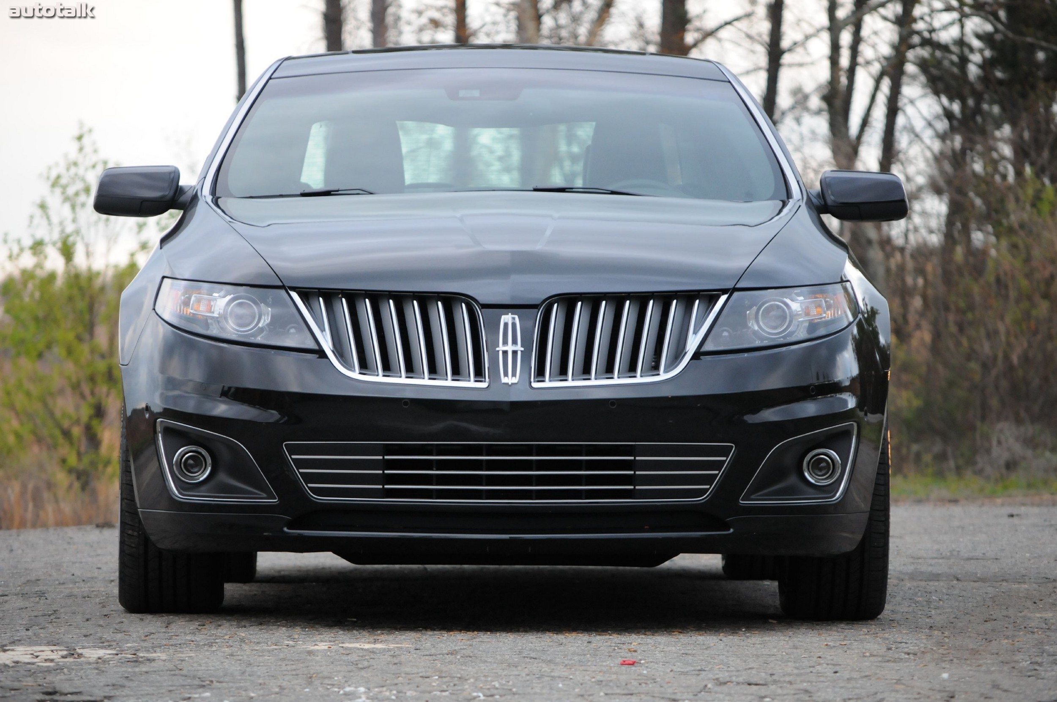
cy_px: 351
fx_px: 5367
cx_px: 528
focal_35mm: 183
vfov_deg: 7.5
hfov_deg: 11.2
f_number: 4.8
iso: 1000
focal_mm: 122
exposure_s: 1/100
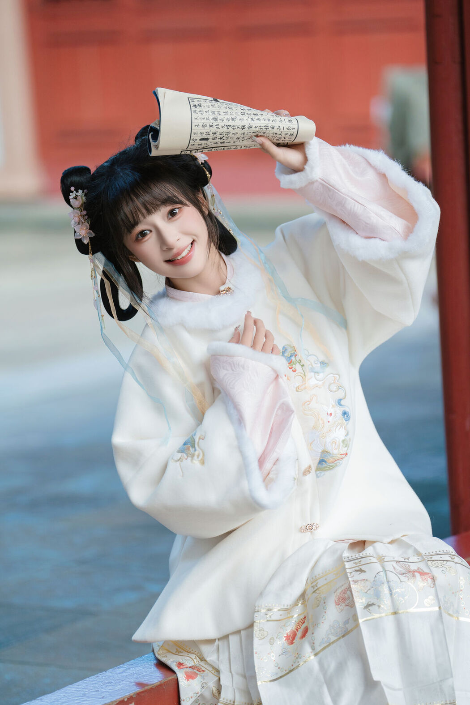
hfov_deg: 8.6
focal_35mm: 159
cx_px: 235
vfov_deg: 12.9
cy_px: 352
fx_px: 3114
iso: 640
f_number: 2.8
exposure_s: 1/400
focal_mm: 159
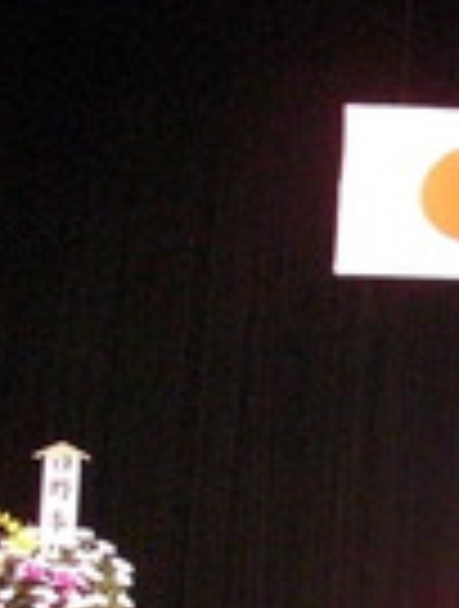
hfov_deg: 10.1
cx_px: 1004
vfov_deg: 14.7
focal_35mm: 133
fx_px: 2340
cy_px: 520
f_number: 2.8
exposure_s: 1/100
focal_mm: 6.3
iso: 800
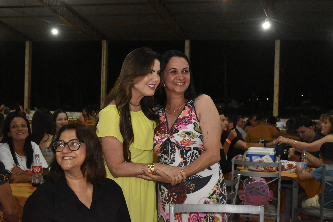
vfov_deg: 23.8
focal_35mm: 57
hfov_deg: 35.0
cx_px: 166
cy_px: 111
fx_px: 528
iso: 5000
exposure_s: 1/80
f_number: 5
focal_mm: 38
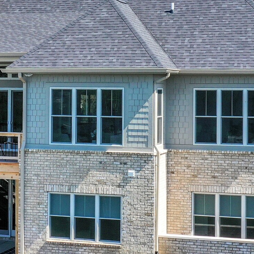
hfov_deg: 17.1
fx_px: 838
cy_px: 93
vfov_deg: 17.2
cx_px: 49
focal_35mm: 101
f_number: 5.6
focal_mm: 10.26
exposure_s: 1/320
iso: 100
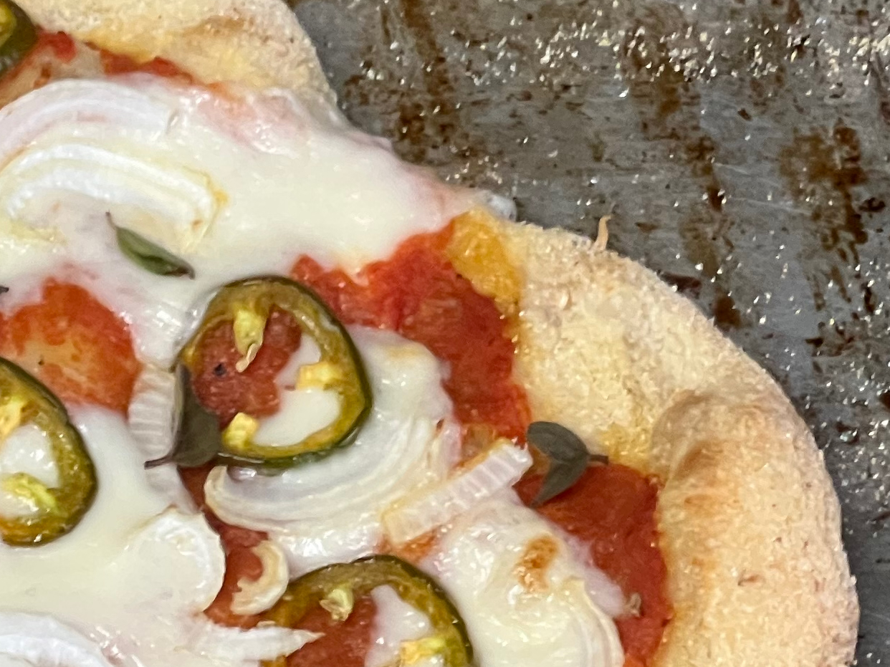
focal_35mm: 237
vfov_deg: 6.3
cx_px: -165
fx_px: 6092
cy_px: 654
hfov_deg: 8.3
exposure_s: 1/60
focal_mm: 9
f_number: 2.8
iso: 200
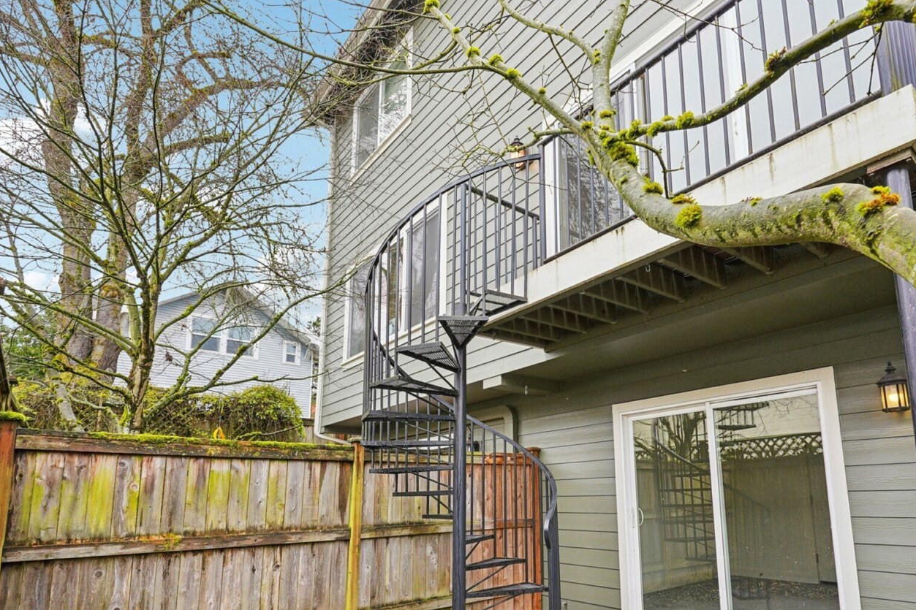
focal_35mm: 19
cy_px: 339
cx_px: 493
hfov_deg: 86.8
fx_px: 483
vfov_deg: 64.4
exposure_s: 1/90
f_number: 8
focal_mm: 17
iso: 400
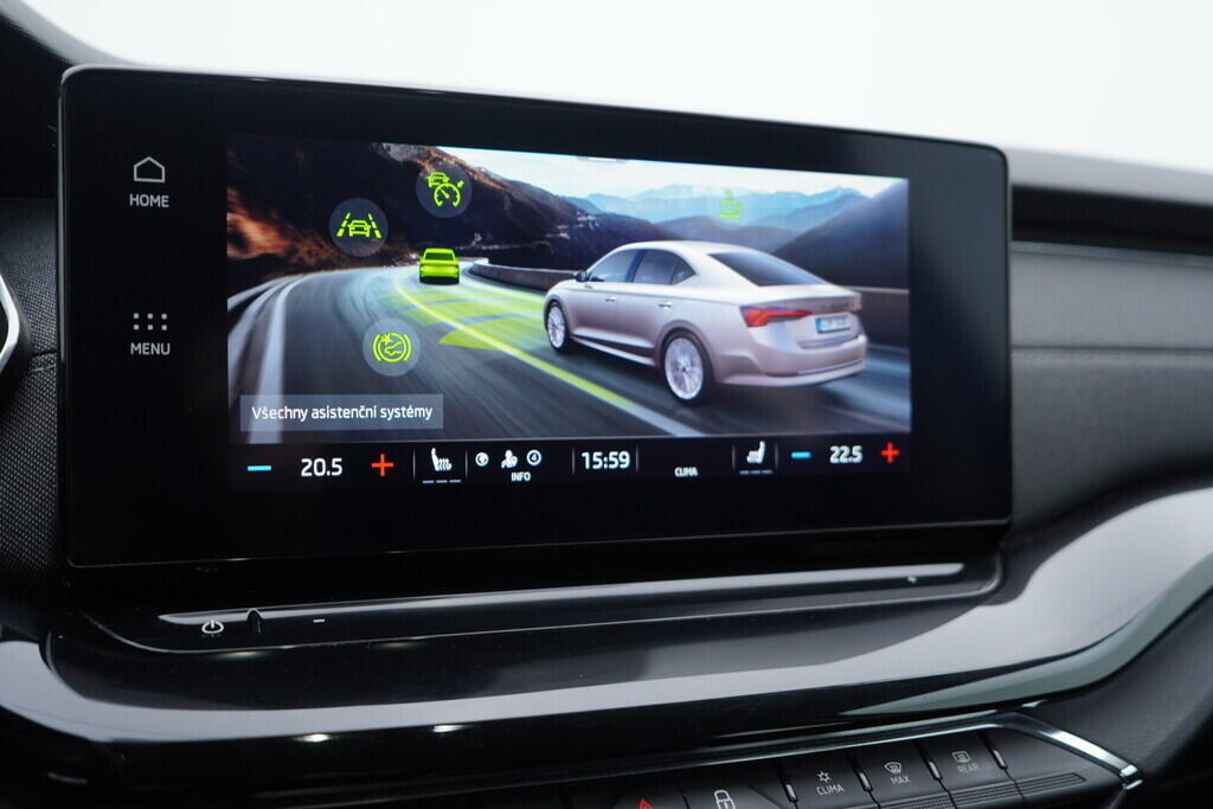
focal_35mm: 36
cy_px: 404
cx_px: 606
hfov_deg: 53.1
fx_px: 1213
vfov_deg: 36.9
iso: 125
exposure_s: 1/50
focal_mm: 24
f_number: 3.2
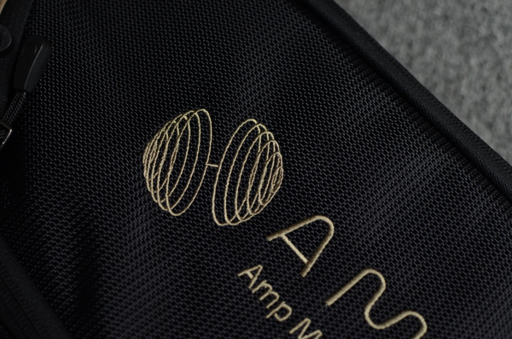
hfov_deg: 37.9
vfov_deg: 25.6
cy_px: 170
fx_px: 745
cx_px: 256
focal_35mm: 52
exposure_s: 1/60
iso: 400
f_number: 3.5
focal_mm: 35
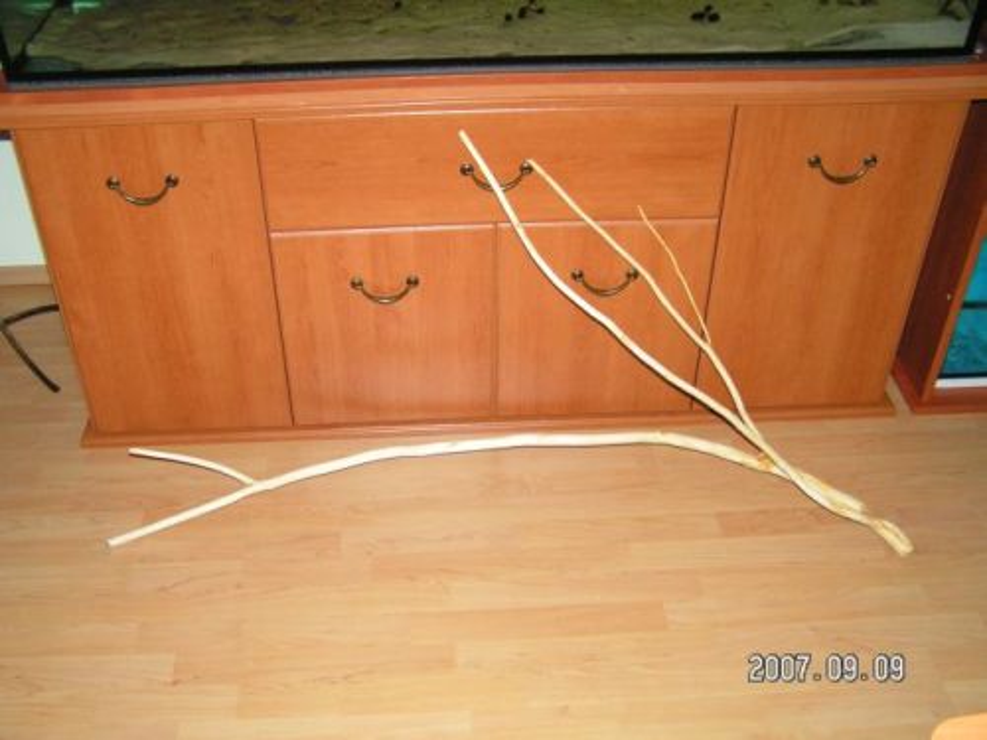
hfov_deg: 49.0
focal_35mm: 38
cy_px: 370
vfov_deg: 37.7
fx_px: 1083
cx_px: 494
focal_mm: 6.3
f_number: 2.8
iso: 200
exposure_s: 1/40
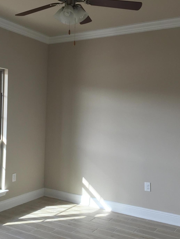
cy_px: 110
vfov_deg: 44.8
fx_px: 291
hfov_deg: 34.2
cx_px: 69
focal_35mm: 42
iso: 40
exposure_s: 1/120
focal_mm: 4.15
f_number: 2.2
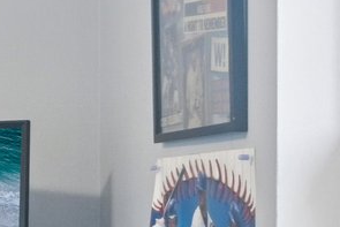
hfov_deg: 12.5
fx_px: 983
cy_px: 203
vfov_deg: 13.1
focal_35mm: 104
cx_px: -582
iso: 400
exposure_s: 1/13
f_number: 8
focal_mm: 10
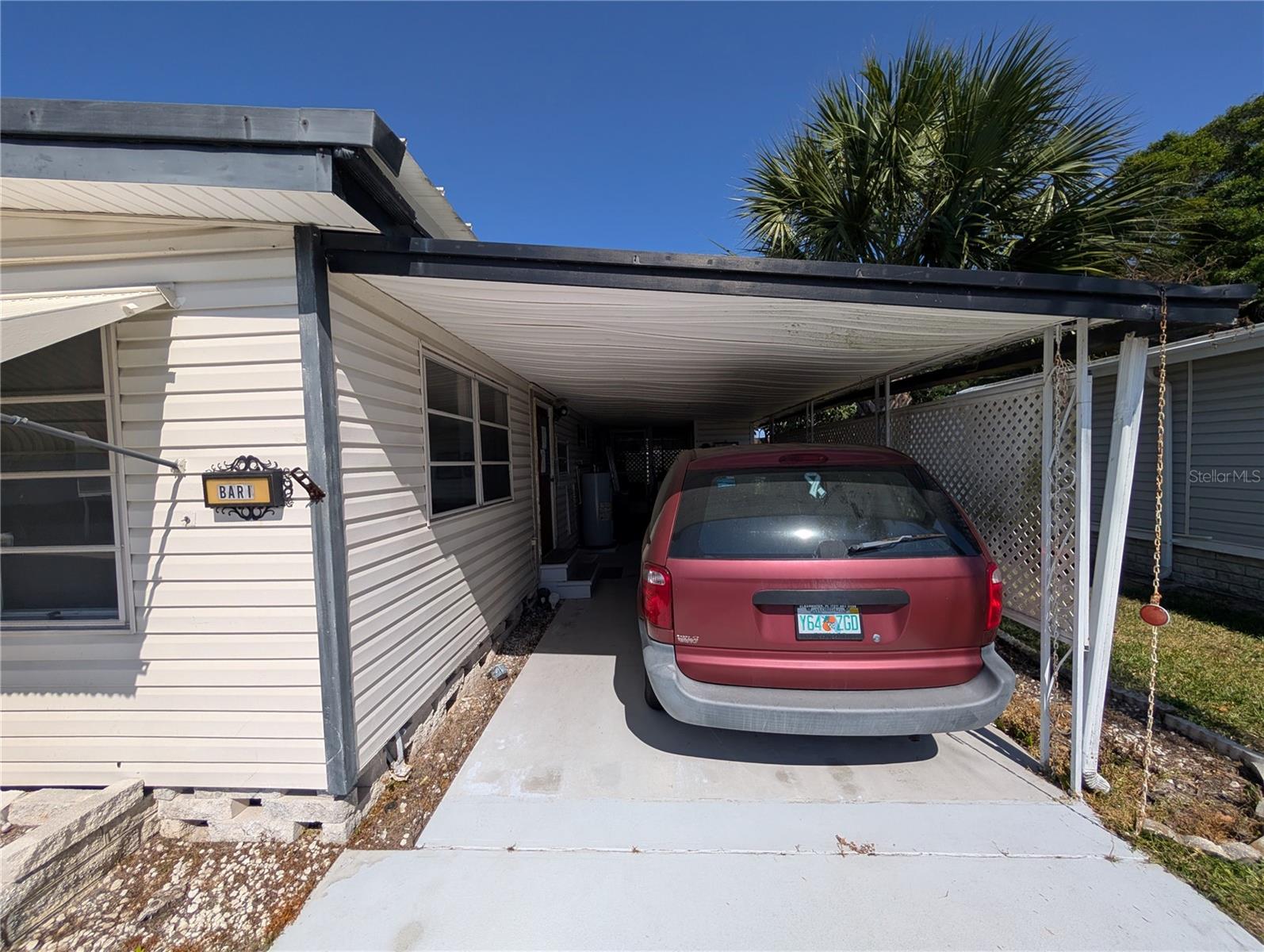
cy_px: 476
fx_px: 439
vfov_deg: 94.6
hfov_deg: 110.5
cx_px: 632
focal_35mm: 12
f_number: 1.7
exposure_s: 1/4505
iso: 51
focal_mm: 2.02
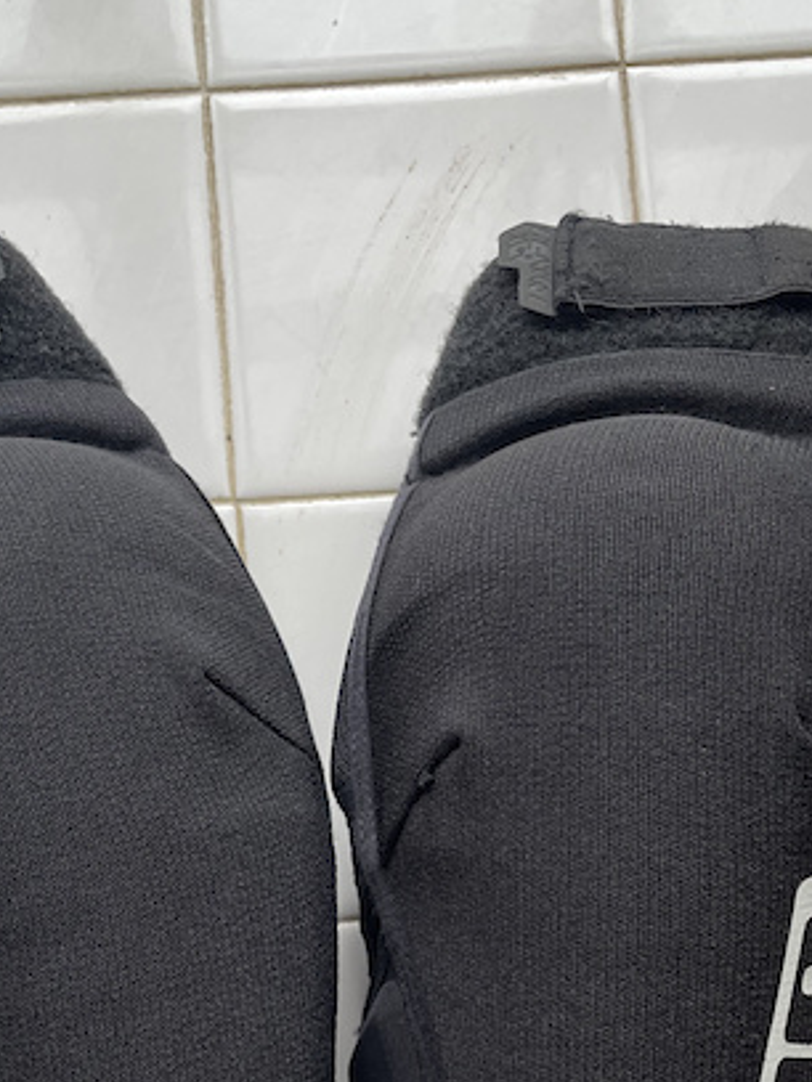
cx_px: 332
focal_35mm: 51
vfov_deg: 35.7
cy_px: 928
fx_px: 1595
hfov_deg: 28.5
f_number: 1.6
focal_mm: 4.2
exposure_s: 1/60
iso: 64
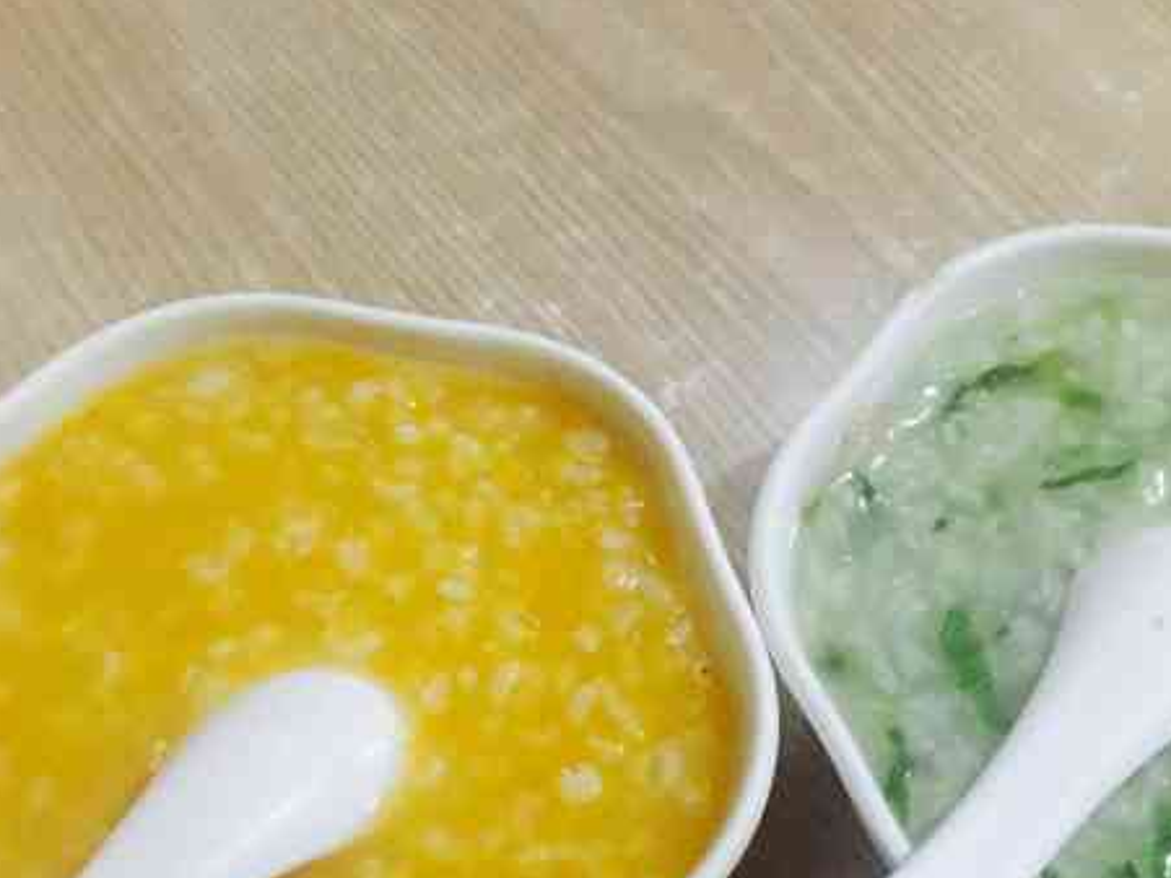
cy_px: 627
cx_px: 763
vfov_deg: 31.7
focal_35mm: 45
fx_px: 1522
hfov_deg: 41.6
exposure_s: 1/17
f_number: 2.2
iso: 250
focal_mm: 4.15
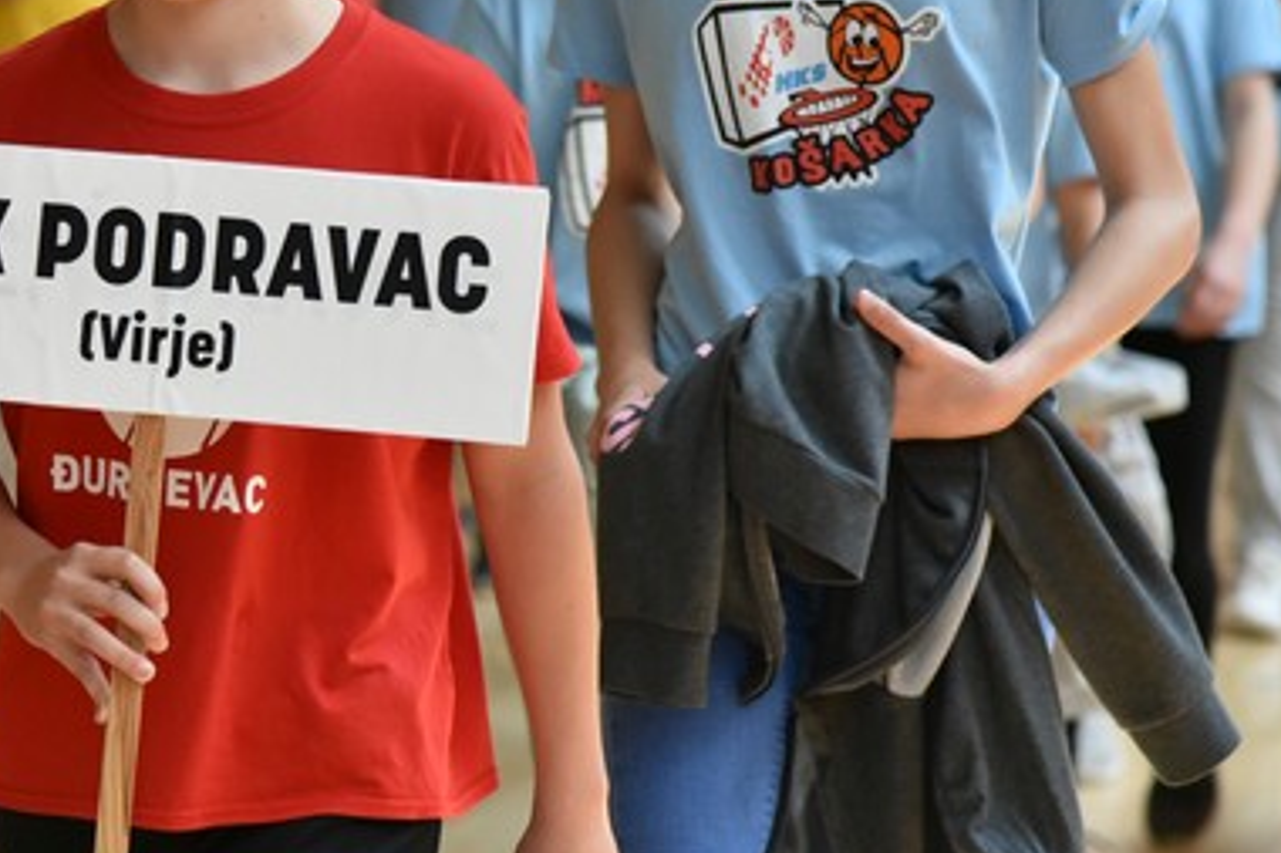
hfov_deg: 7.9
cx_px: 266
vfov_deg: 5.3
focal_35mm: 259
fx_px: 9212
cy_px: 174
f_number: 4
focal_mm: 120
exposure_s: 1/2000
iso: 3200
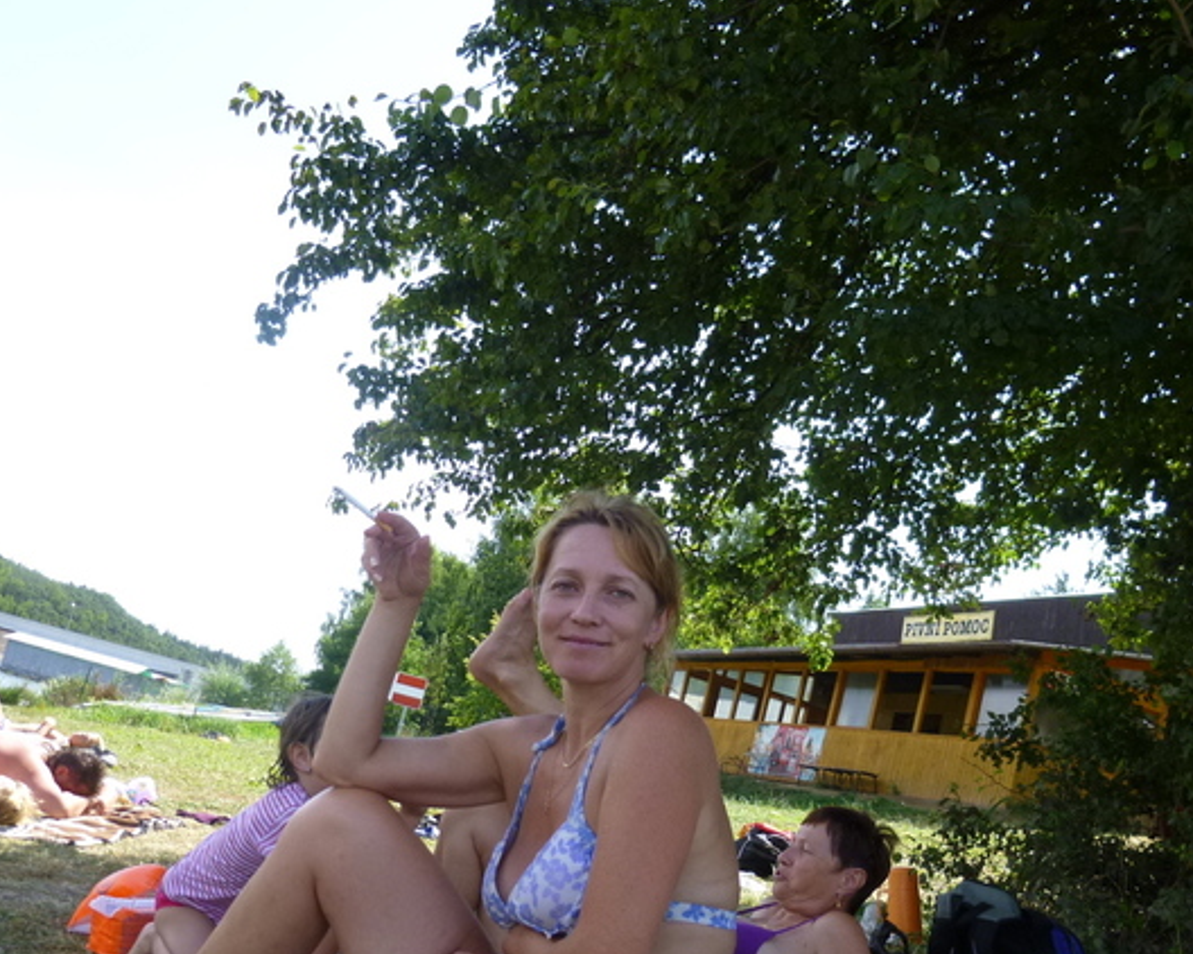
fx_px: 1306
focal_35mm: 37
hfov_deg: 49.0
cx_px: 542
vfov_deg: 39.9
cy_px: 576
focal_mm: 4.5
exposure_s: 1/400
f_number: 3.1
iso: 100
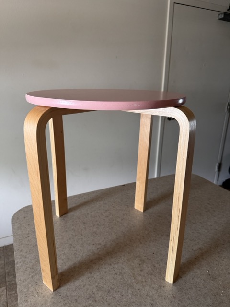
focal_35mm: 24
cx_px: 115
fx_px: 213
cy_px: 154
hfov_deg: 56.8
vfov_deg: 71.6
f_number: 1.78
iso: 250
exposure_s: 1/60
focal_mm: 6.76
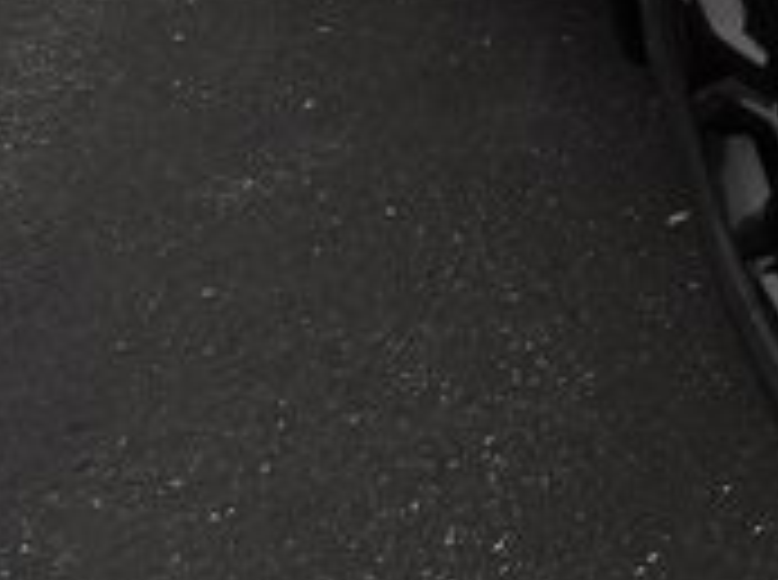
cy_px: -319
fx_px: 1996
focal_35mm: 89
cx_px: 1390
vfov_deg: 15.2
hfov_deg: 17.8
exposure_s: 1/287
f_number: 3.2
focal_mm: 4.3
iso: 100
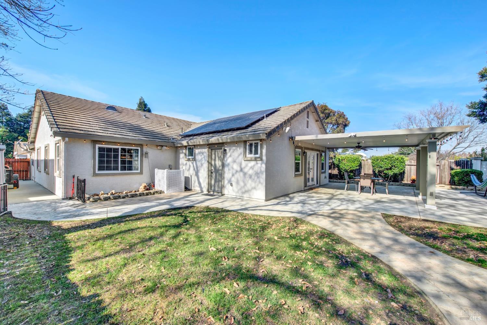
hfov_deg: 104.2
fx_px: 189
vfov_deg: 81.3
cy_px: 162
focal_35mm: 14
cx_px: 244
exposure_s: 1/50
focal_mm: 14
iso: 100
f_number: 14
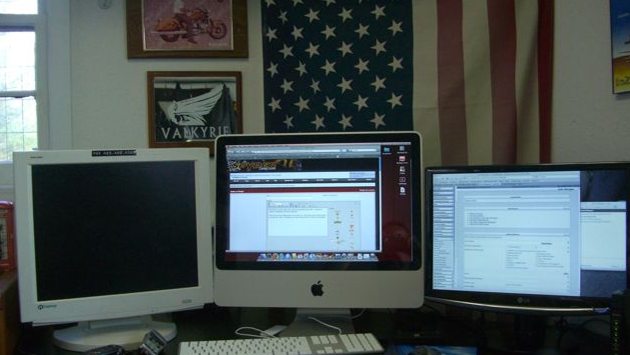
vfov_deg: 28.3
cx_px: 315
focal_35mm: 42
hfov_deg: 48.4
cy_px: 193
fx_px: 702
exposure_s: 1/100
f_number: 2.8
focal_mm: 7.9
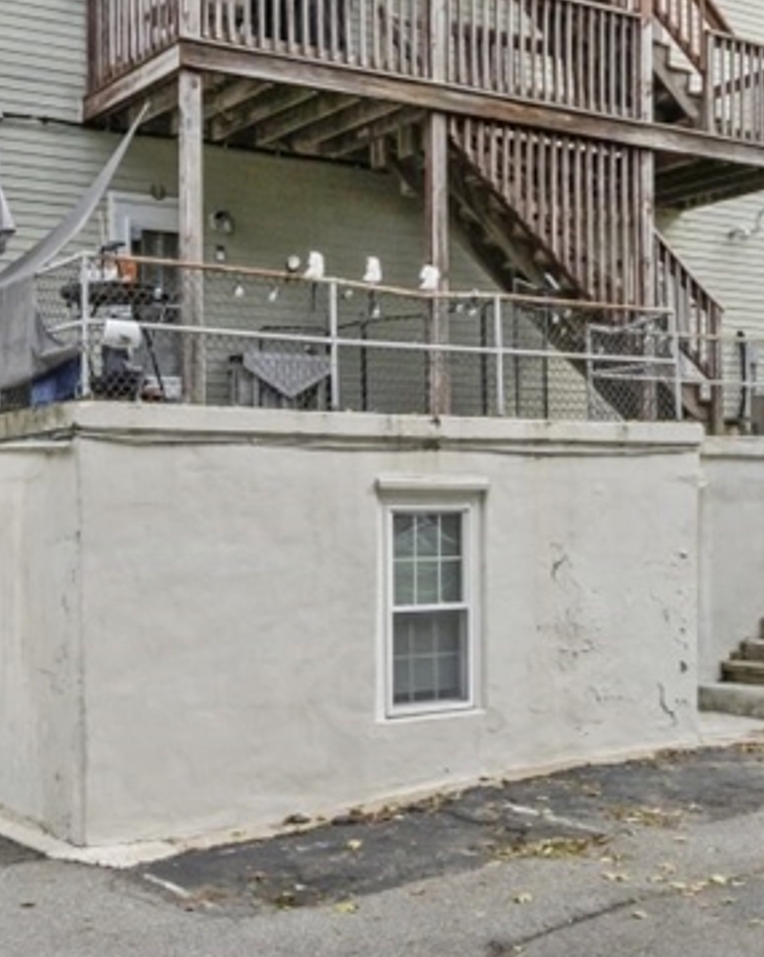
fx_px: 1254
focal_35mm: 44
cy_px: 188
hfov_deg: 33.5
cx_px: 246
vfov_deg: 40.0
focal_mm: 11
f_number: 5.6
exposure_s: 1/3200
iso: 800
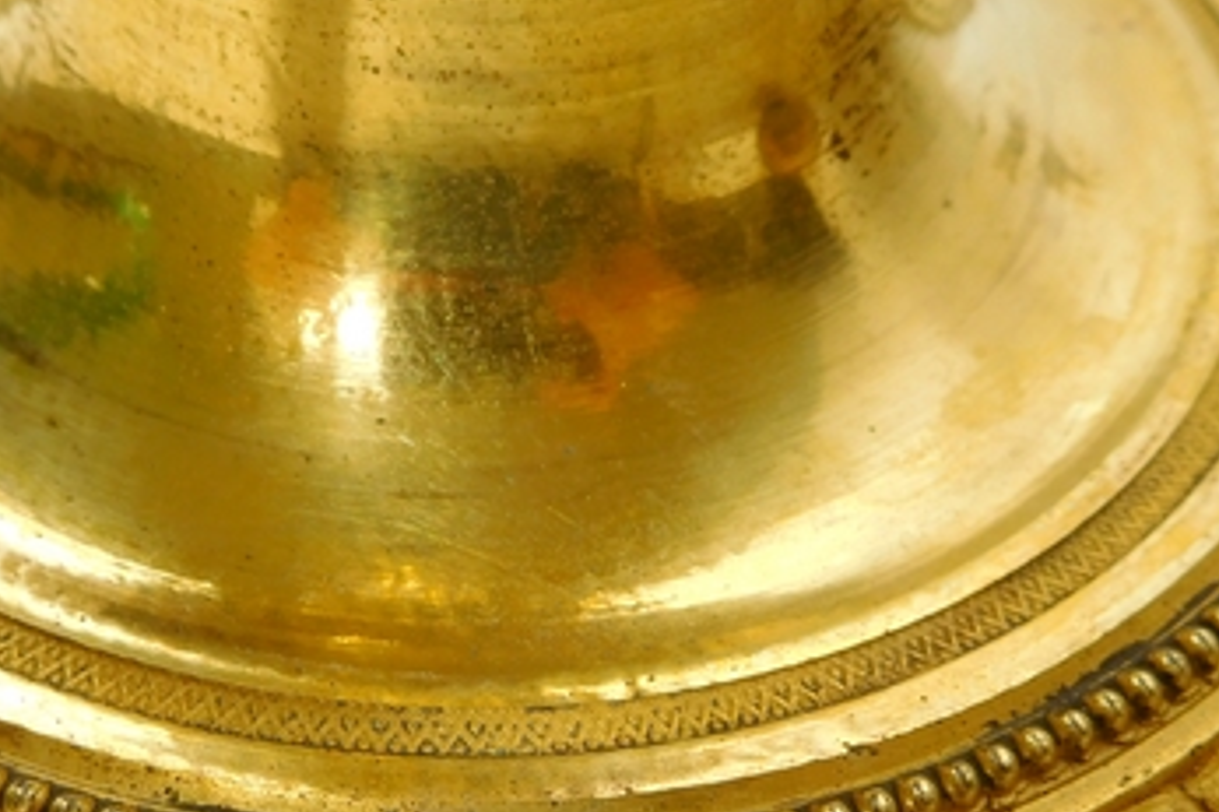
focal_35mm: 72
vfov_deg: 18.8
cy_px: 626
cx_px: 471
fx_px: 2437
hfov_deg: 28.0
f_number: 3.9
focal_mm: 7.1
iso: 125
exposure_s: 1/60
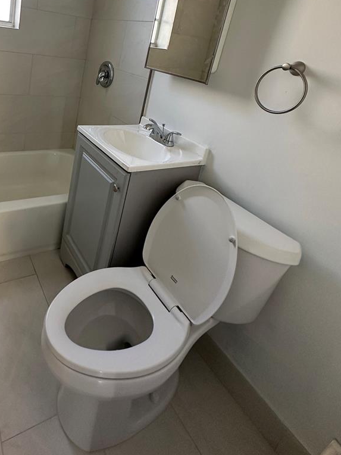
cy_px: 120
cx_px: 80
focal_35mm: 22
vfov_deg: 71.8
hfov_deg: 57.6
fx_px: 289
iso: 200
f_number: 2.2
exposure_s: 1/99
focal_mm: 2.22
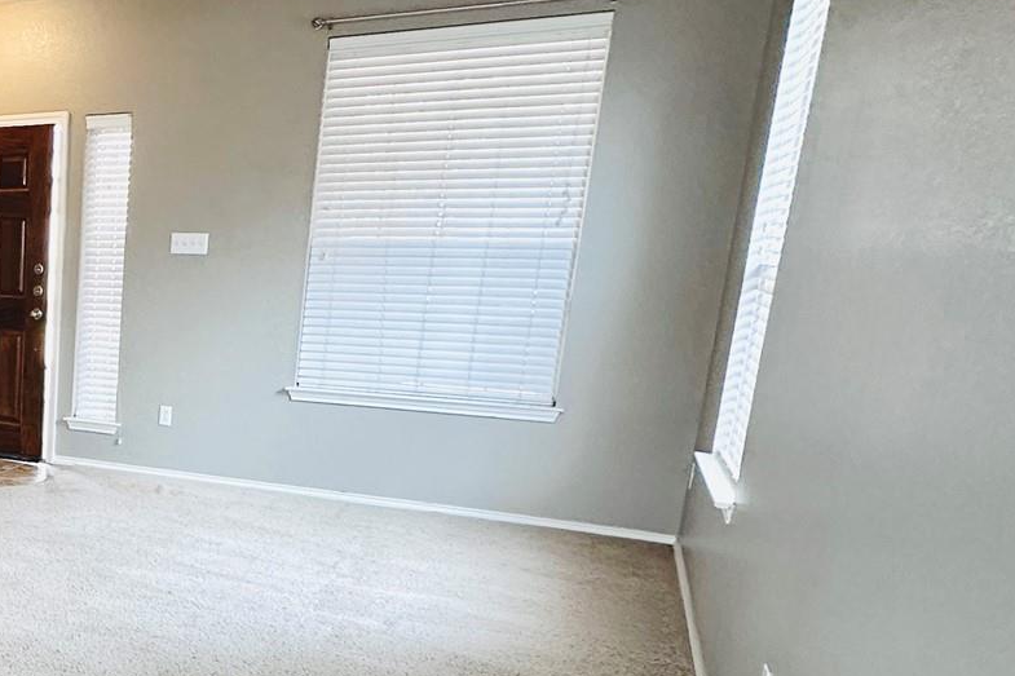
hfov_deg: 39.9
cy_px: 476
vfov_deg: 34.6
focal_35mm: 38
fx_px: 1071
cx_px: -132
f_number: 2.2
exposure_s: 1/120
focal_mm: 2.22
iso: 250
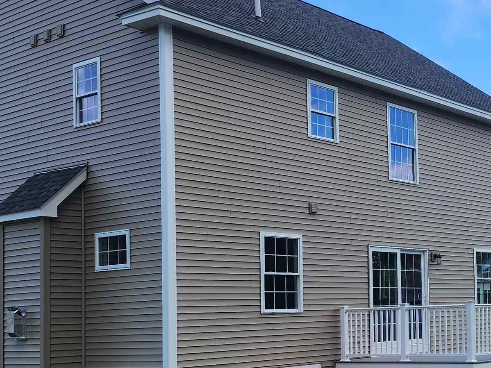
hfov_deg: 29.9
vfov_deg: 24.6
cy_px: 261
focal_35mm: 59
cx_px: 521
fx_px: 837
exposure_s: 1/353
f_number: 1.8
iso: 12
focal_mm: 6.4
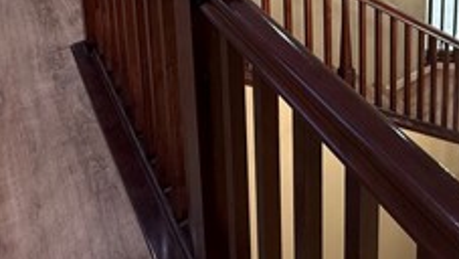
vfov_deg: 21.3
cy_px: -170
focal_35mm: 43
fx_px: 524
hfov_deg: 44.8
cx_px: 372
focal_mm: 2.22
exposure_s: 1/60
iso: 200
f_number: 2.2
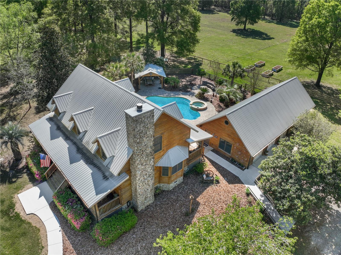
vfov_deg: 56.8
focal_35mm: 24
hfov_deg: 71.6
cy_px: 128
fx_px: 236
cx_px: 170
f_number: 2.8
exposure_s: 1/2000
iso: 100
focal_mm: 12.29
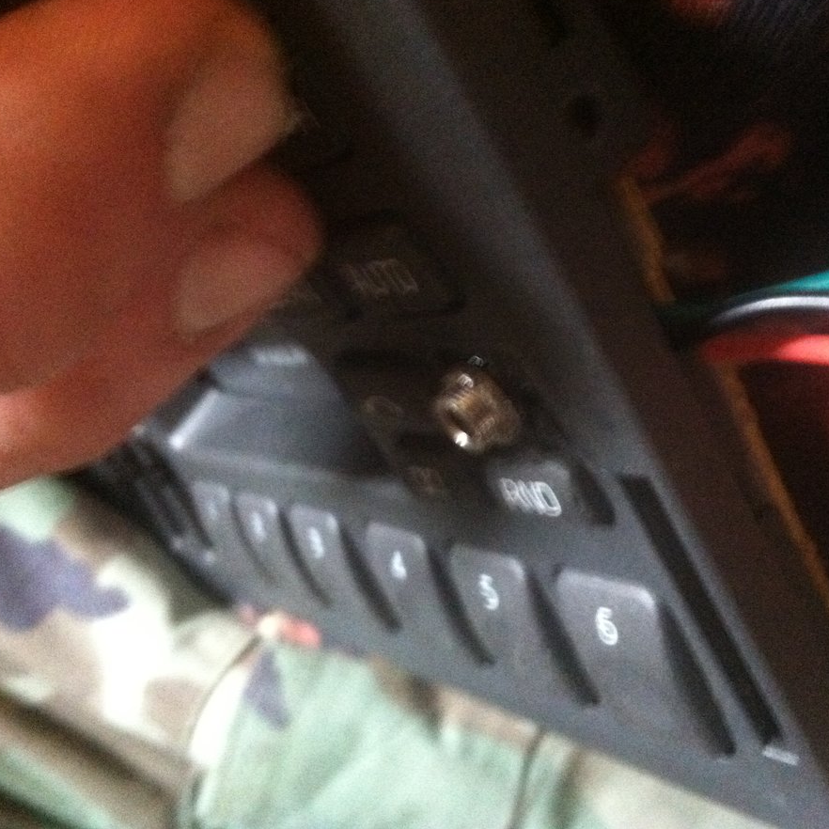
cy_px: 409
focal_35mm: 42
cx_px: 465
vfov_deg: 40.0
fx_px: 1138
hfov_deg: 40.0
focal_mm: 3.85
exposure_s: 1/15
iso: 1000
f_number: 2.8
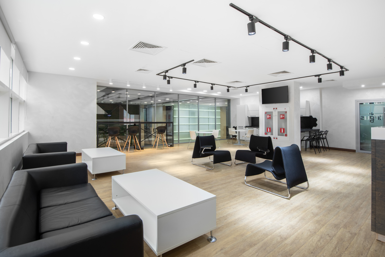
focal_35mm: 17
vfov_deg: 70.5
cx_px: 192
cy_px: 128
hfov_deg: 93.3
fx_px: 182
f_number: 11
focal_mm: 17
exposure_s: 1/8
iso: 200
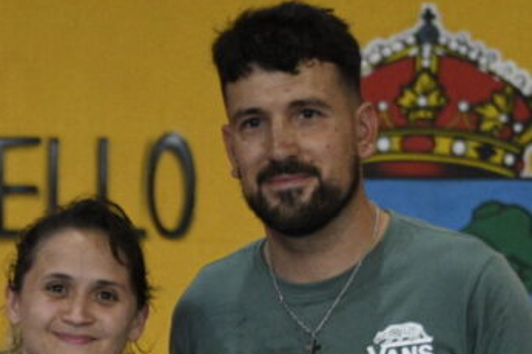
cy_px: 483
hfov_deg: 11.0
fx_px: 2763
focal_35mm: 187
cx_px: 113
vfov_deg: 7.3
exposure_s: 1/1000
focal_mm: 42
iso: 4000
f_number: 2.8
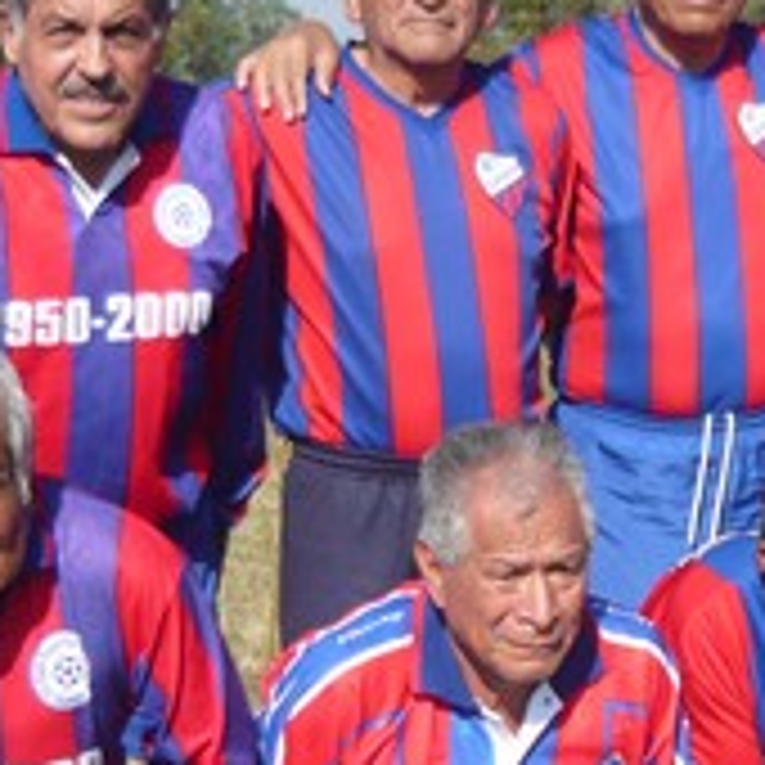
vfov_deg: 15.7
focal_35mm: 110
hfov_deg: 15.5
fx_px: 2750
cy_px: 612
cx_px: 819
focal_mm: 5.5
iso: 100
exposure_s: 1/200
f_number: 8
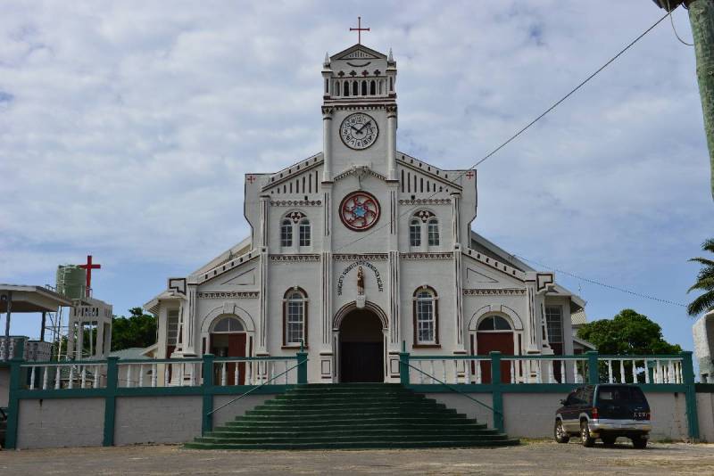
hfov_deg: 41.1
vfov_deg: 28.1
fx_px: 952
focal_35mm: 48
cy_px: 238
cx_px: 357
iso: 250
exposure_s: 1/500
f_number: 11
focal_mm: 48
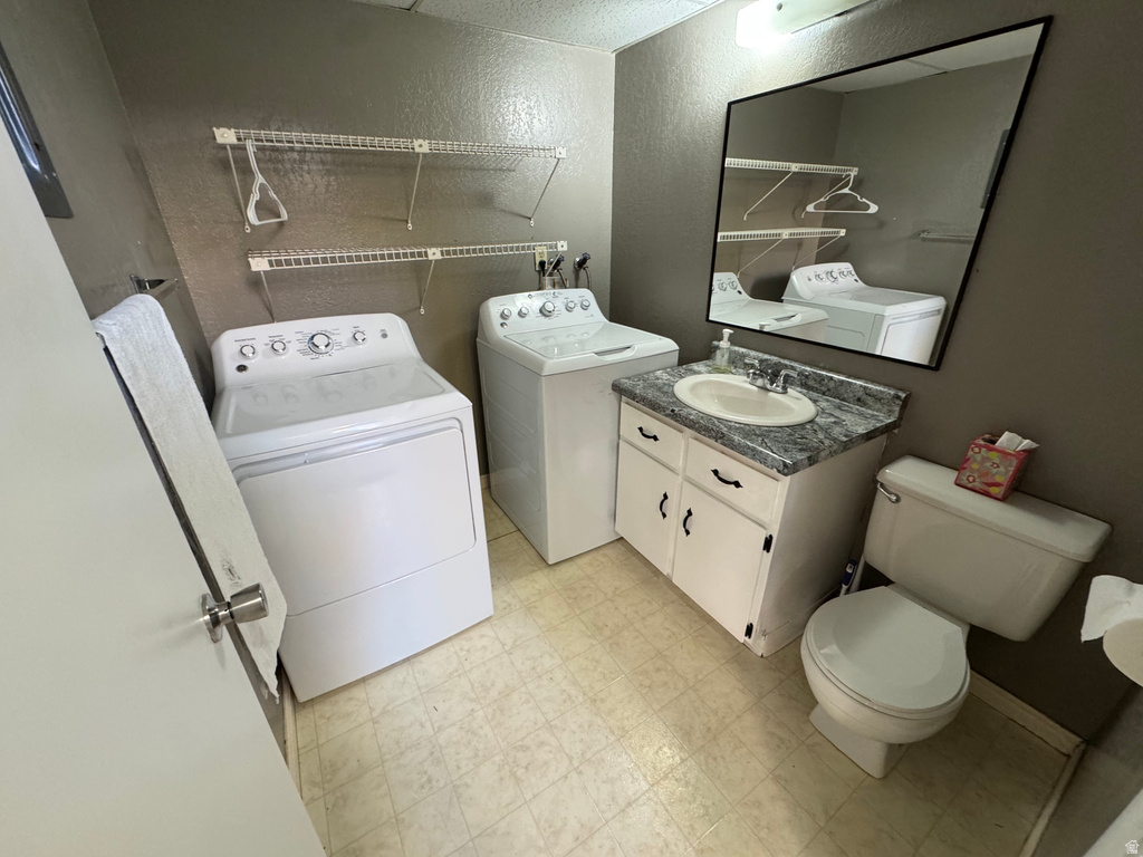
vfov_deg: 85.7
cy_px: 428
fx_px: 462
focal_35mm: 14
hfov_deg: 102.1
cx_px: 572
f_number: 2.2
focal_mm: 2.22
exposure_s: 1/60
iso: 320
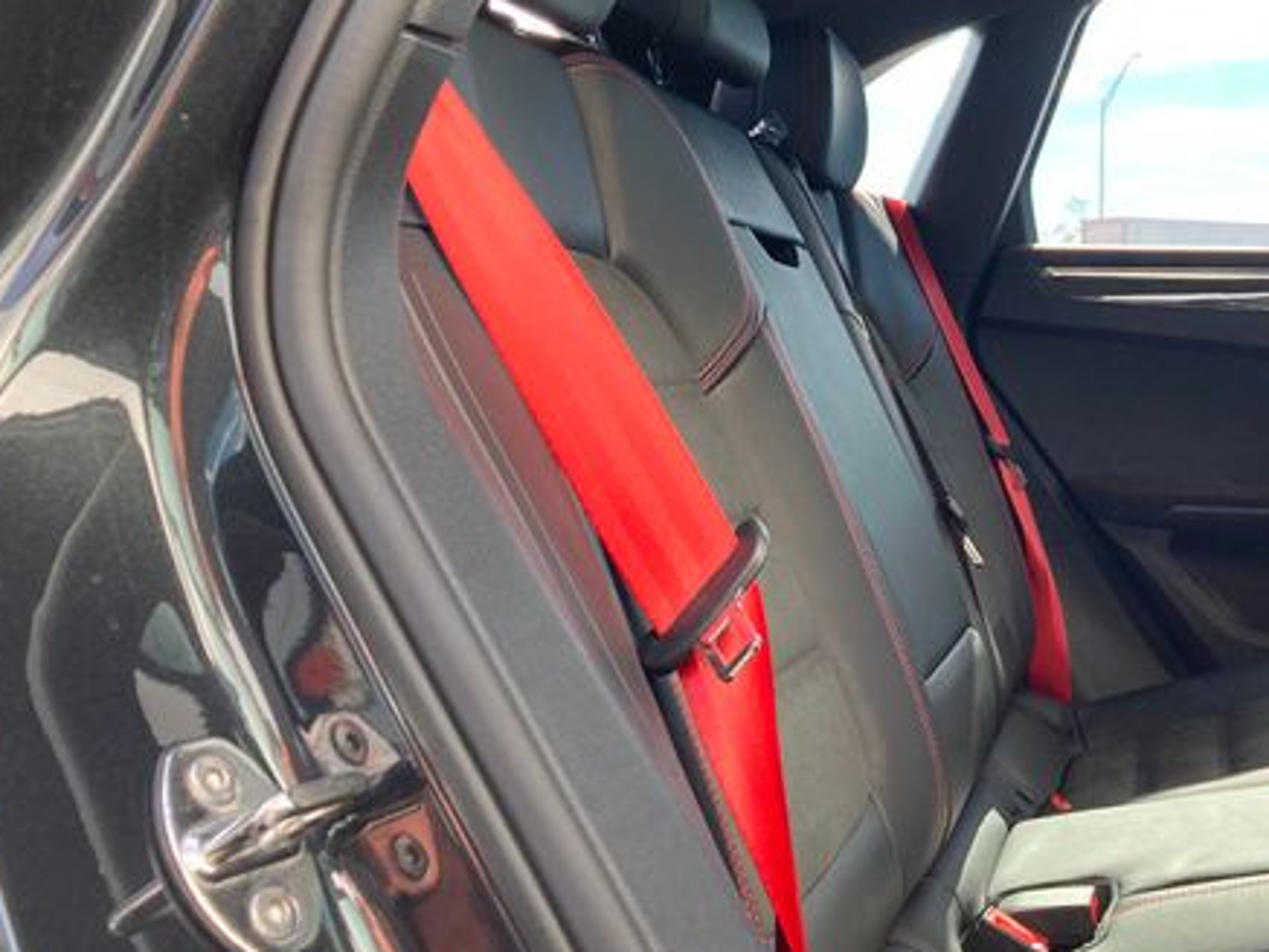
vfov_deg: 34.9
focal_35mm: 41
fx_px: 1503
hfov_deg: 45.1
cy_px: 340
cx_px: 839
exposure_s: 1/121
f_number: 1.8
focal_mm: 3.99
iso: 32
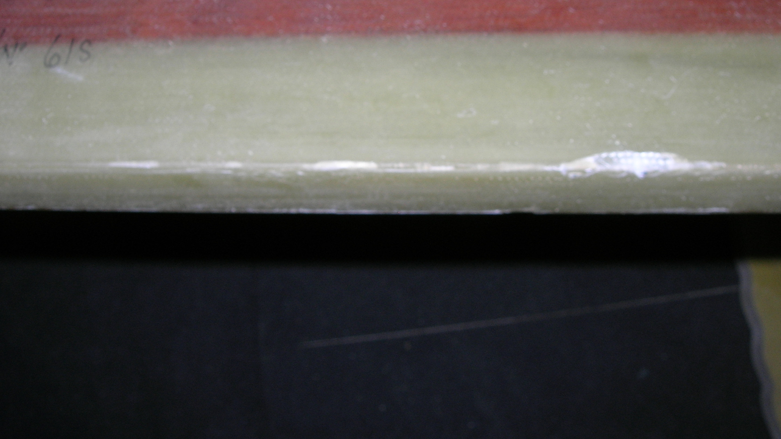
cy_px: 179
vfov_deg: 24.9
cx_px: 436
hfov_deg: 42.8
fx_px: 994
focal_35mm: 48
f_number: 4.8
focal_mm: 7.8
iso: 64
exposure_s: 1/60.1
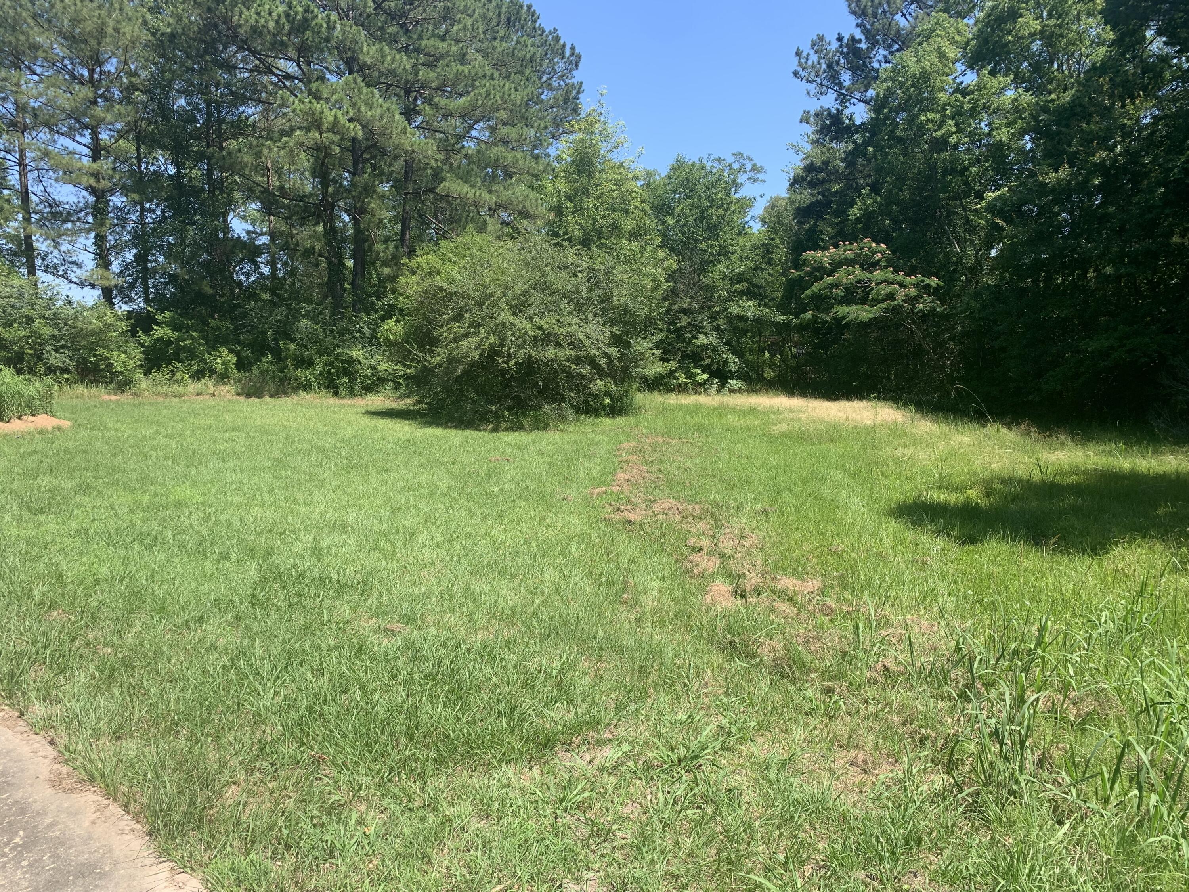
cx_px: 594
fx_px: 893
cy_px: 446
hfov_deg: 67.3
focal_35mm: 26
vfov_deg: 53.1
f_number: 1.8
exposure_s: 1/1054
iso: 25
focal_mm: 4.25
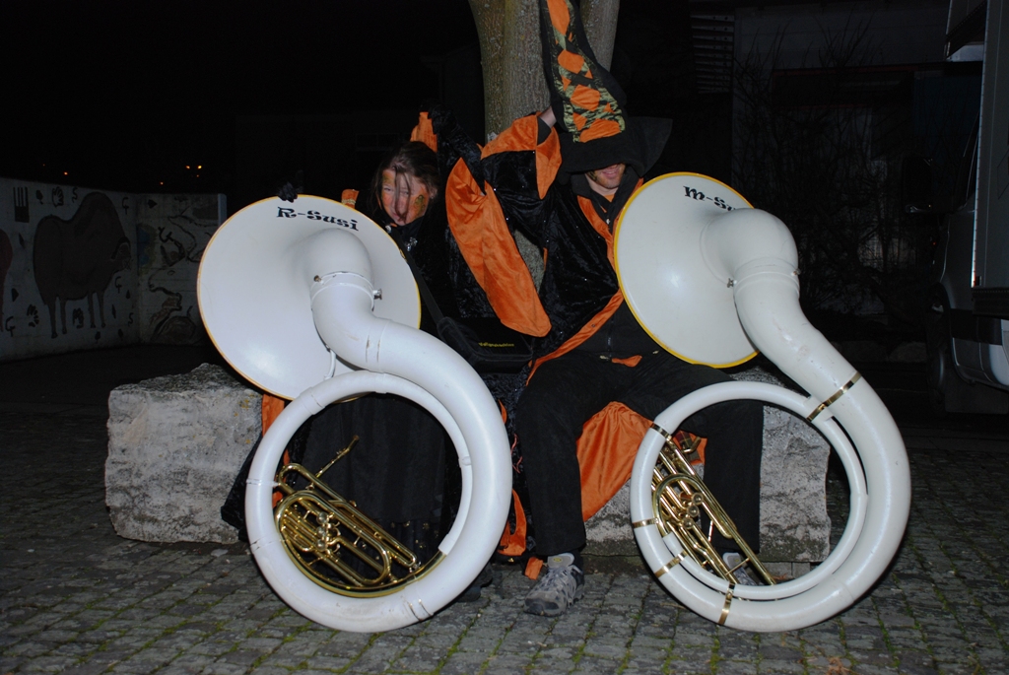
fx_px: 1305
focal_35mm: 46
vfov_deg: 29.0
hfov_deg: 42.3
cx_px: 504
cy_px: 338
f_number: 4.2
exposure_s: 1/60
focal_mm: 31
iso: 200
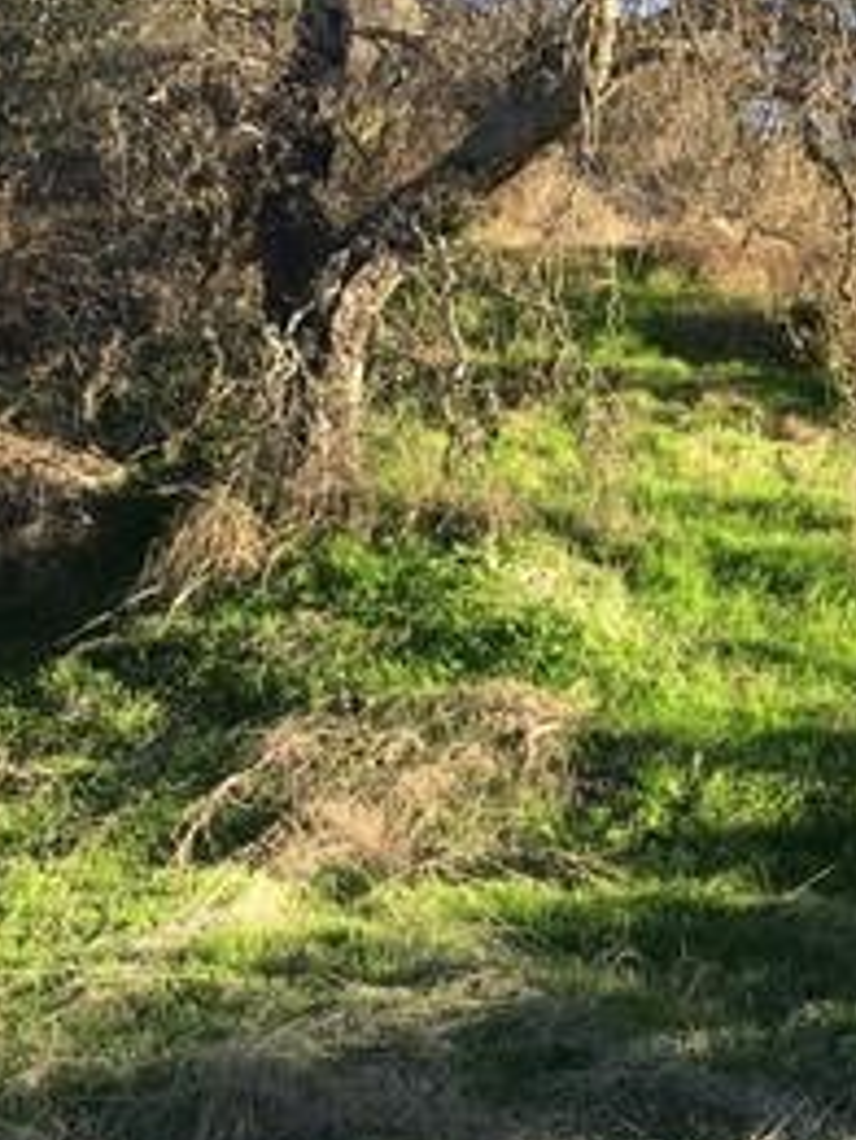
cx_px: 873
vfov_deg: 38.2
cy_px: 539
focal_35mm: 50
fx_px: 1647
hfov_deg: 27.3
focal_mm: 4.15
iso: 25
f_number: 2.2
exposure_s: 1/159
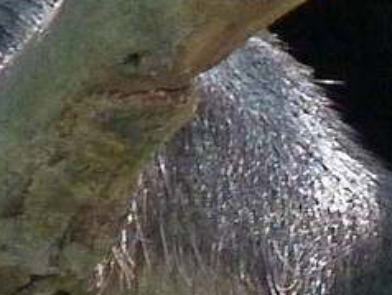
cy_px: 765
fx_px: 39108
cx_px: 1062
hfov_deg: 0.6
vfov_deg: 0.4
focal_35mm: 3450
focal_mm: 92.5
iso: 400
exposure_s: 1/100
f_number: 4.7
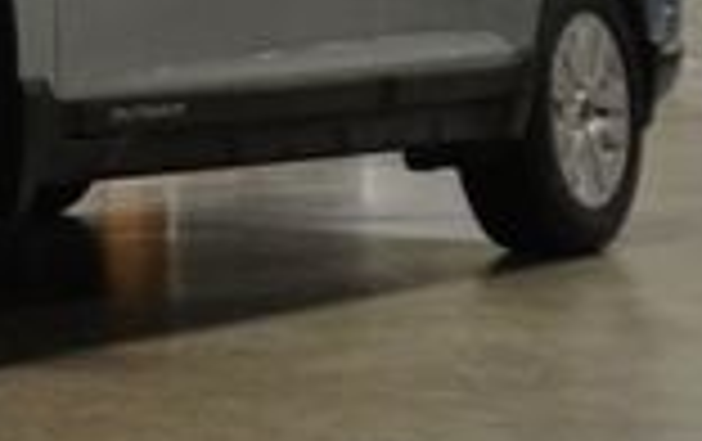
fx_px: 1916
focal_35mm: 100
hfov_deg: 18.7
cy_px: -126
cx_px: -306
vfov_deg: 12.7
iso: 2500
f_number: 3.5
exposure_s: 1/160
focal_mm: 16
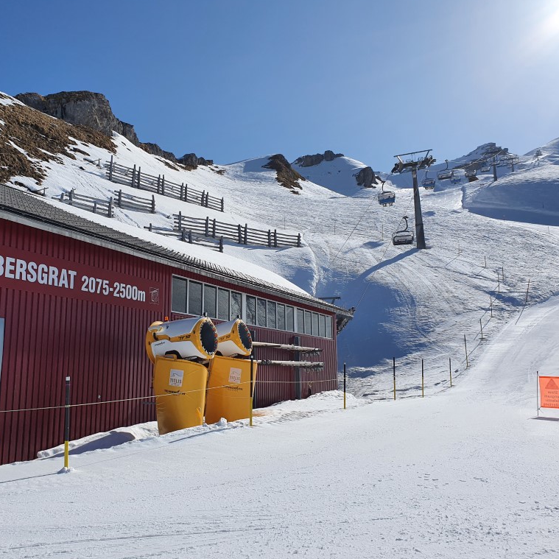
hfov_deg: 51.9
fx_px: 566
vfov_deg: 52.5
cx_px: 207
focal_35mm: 31
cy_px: 278
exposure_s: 1/4096
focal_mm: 4.32
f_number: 2.4
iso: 50
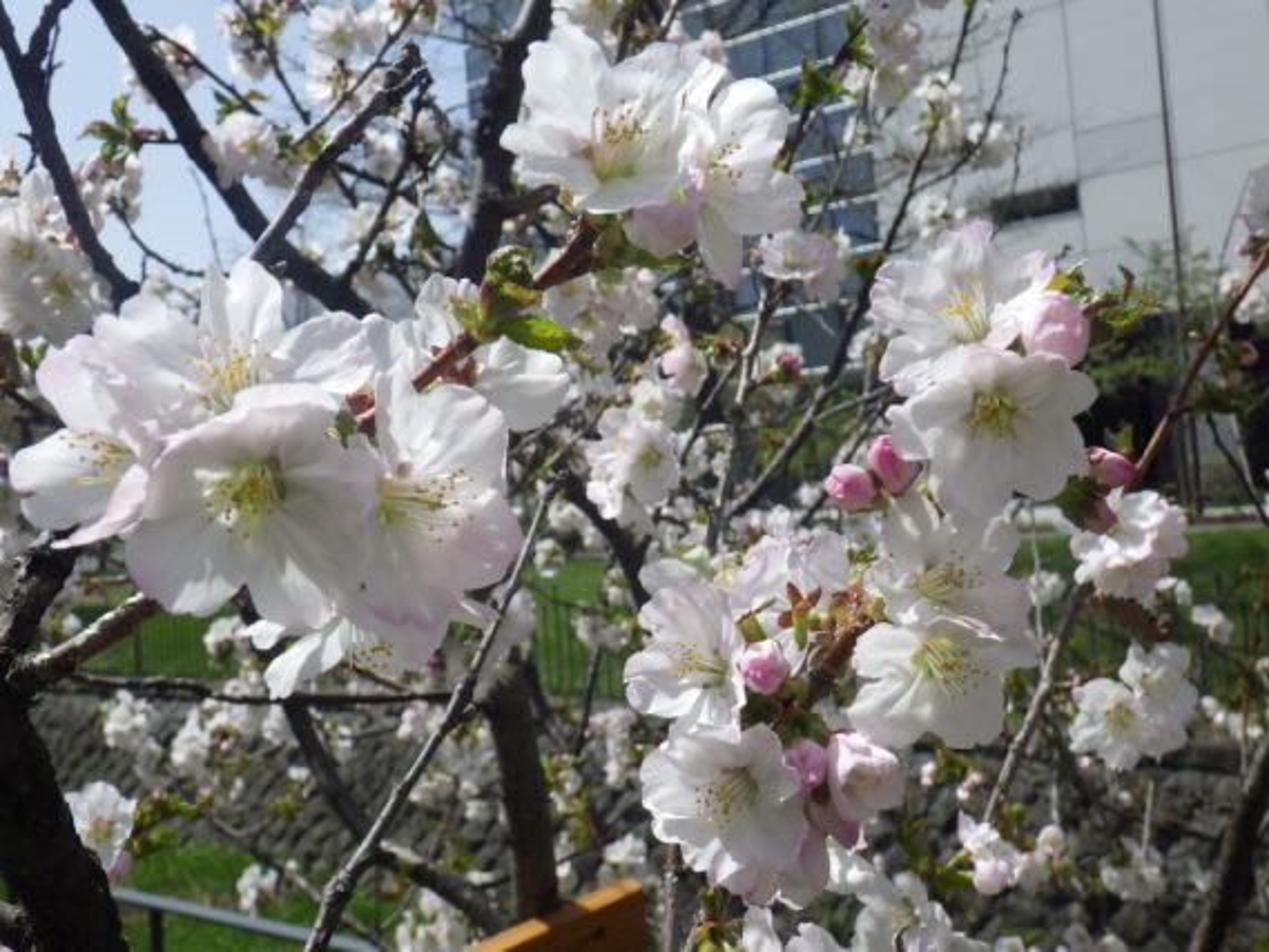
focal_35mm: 34
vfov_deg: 41.8
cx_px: 634
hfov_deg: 53.9
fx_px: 1247
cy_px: 476
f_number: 4.6
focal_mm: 6.1
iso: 125
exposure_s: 1/1000
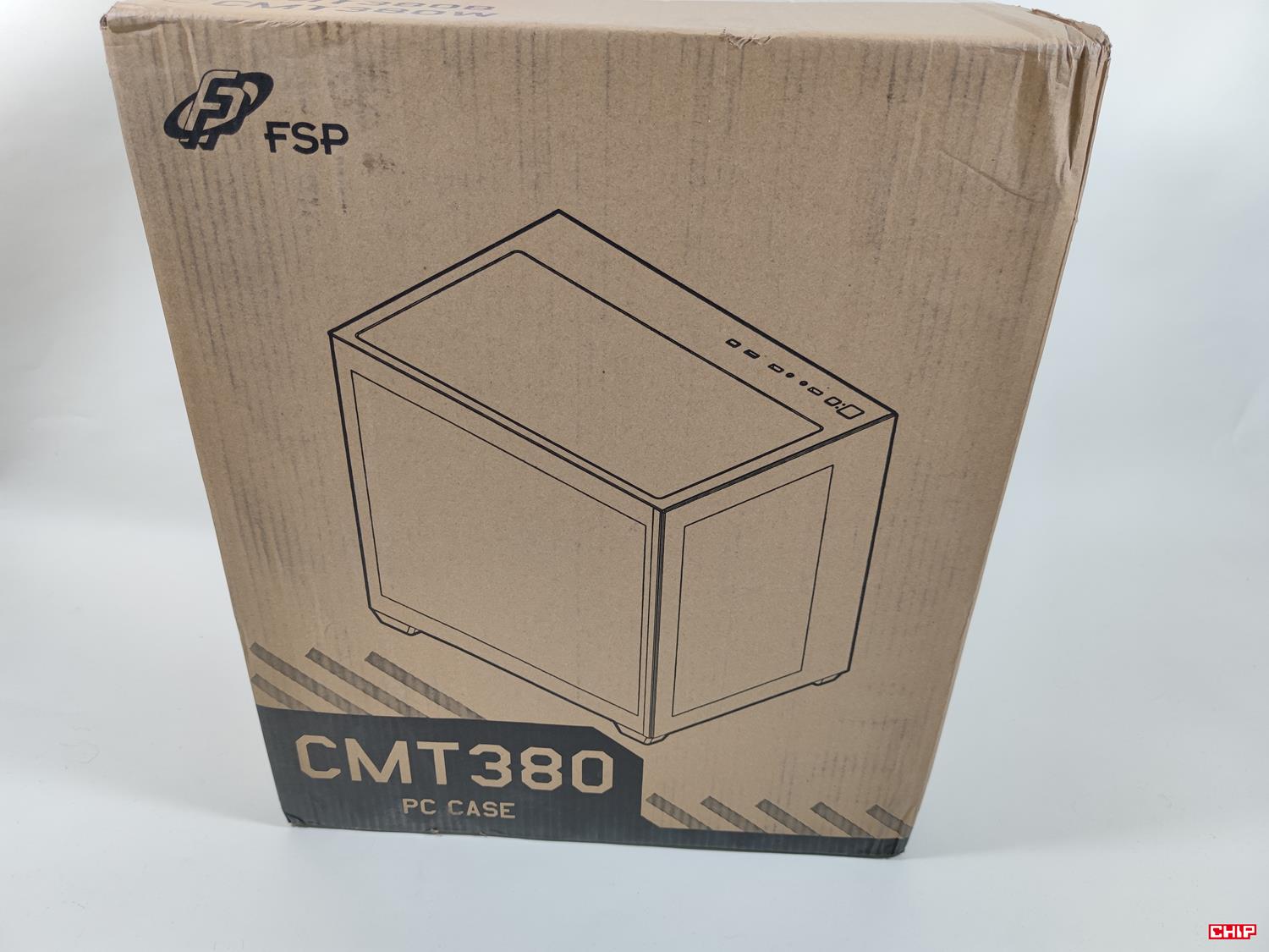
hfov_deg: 69.4
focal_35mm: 25
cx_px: 634
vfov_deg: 54.9
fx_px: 916
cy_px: 476
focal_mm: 6.78
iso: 73
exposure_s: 1/100
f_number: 1.85
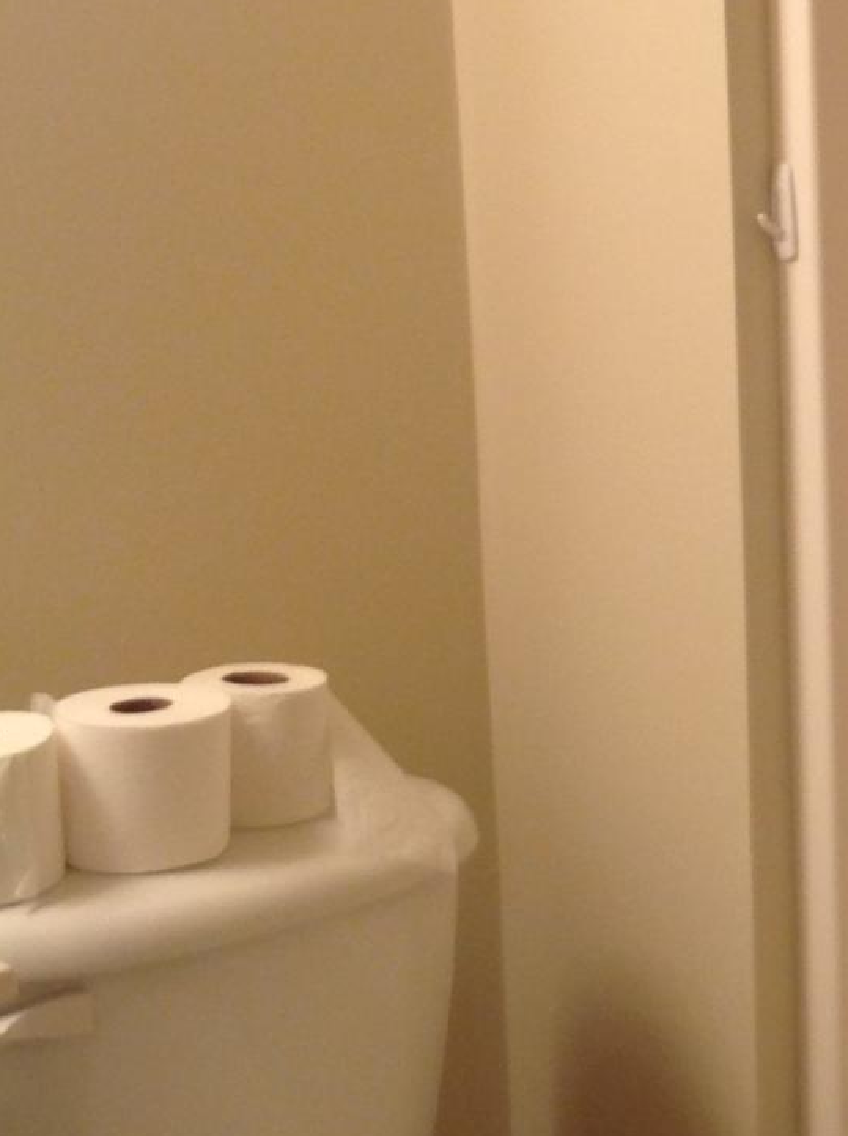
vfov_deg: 20.2
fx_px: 3178
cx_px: 1119
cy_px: 428
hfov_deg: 14.5
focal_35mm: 97
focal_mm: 4.28
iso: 50
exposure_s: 1/15
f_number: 2.4
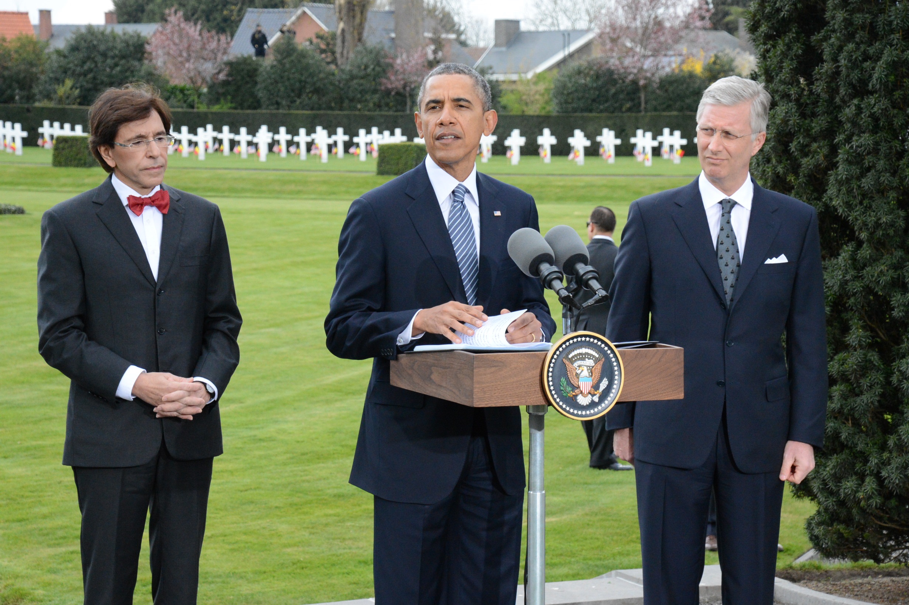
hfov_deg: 19.5
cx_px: 454
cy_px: 302
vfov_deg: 13.0
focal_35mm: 105
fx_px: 2650
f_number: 13
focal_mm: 105
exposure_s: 1/1000
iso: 6400
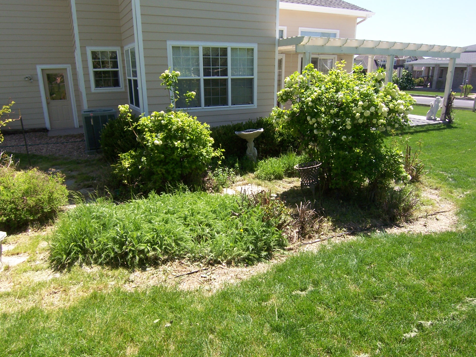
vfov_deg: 56.8
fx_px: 330
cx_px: 240
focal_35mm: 24
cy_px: 180
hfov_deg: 71.6
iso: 64
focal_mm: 3.8
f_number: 5.6
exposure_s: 1/125
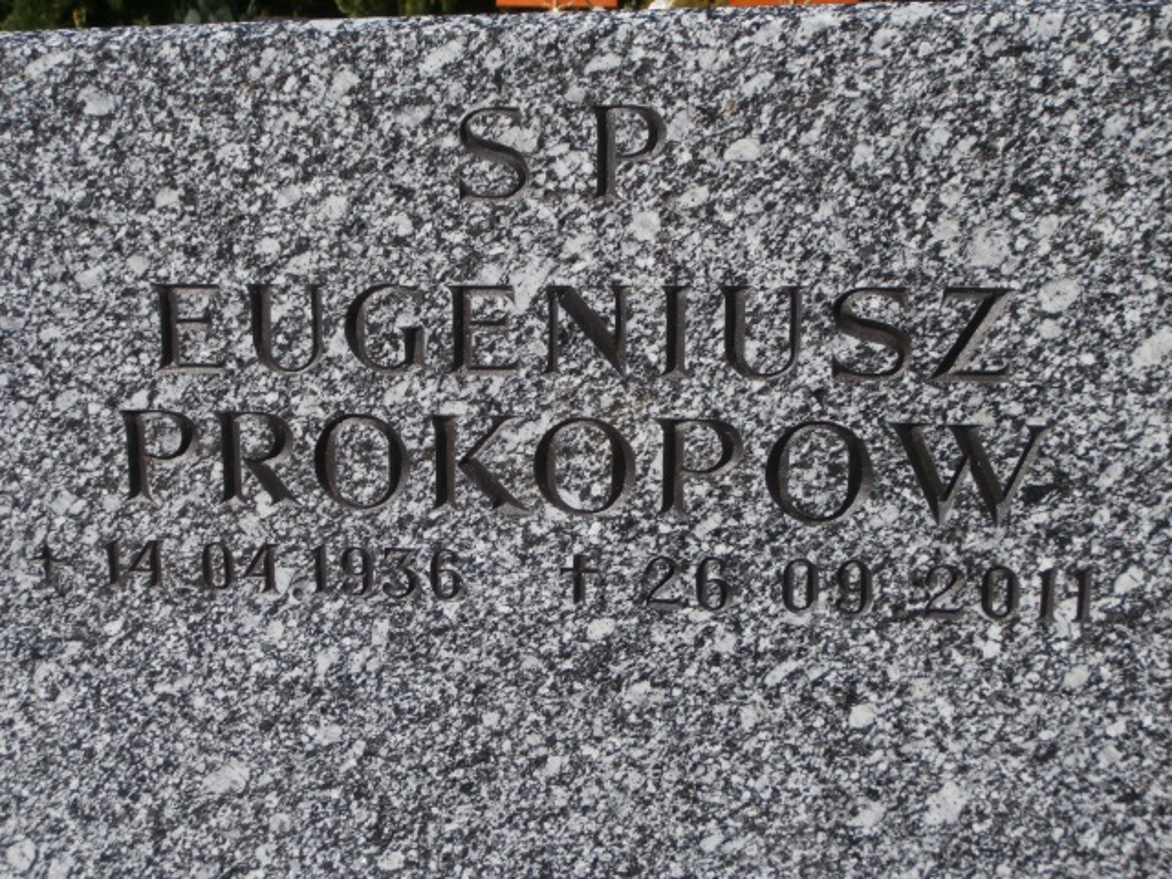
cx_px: 586
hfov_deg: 40.4
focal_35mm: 47
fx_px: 1591
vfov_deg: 30.9
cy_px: 440
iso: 100
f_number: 4.2
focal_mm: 8.29
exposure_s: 1/800
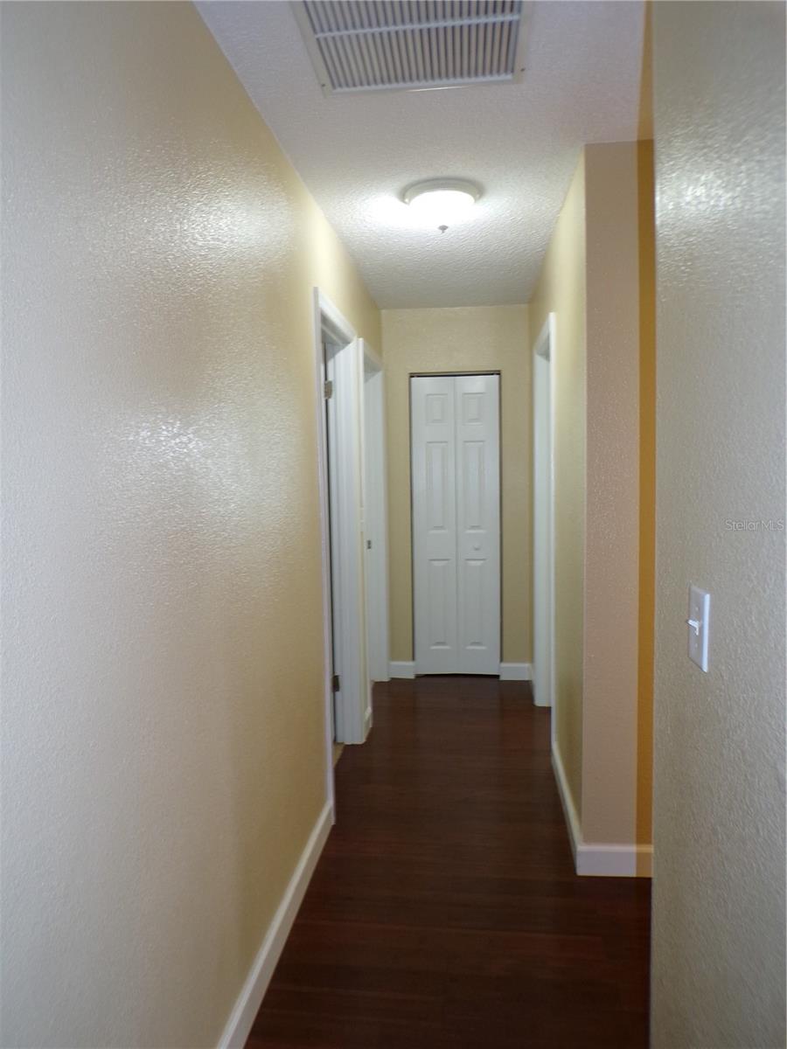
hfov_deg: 56.8
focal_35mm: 24
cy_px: 524
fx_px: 728
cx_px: 394
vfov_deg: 71.6
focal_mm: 4.3
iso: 200
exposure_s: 1/17
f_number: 3
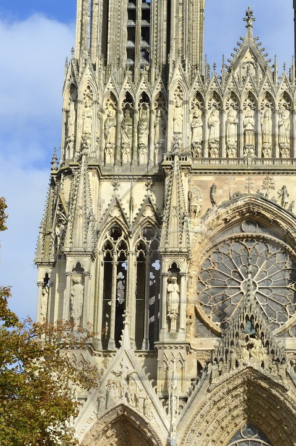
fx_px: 988
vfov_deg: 25.2
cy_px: 305
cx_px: 255
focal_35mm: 80
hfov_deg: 16.8
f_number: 14
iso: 200
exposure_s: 1/200
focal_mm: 36
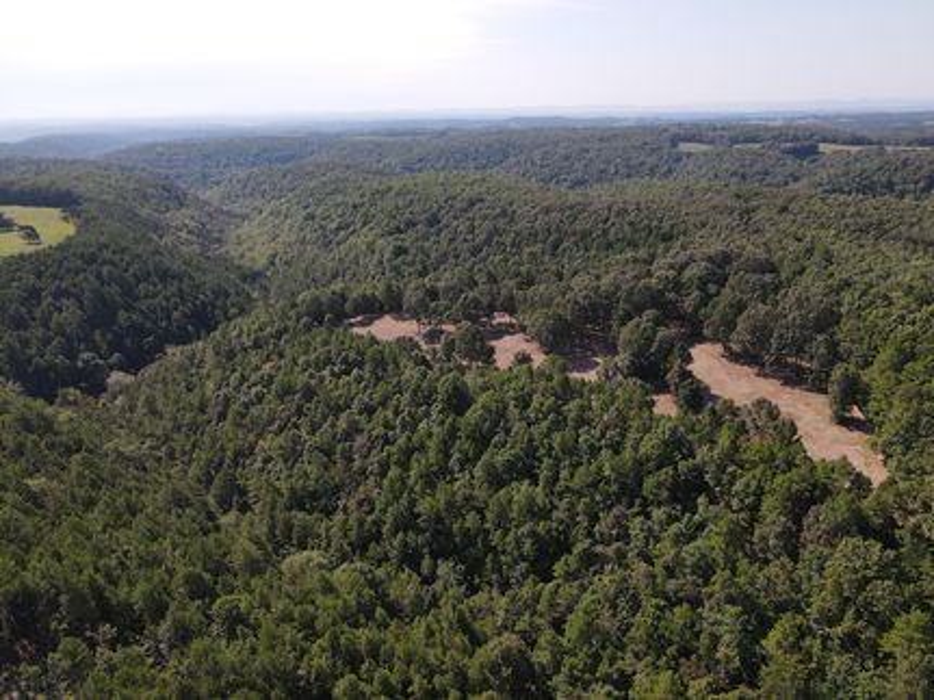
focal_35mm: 24
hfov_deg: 71.6
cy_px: 350
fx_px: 647
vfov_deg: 56.8
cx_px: 467
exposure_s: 1/40
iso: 100
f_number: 2.8
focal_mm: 4.5
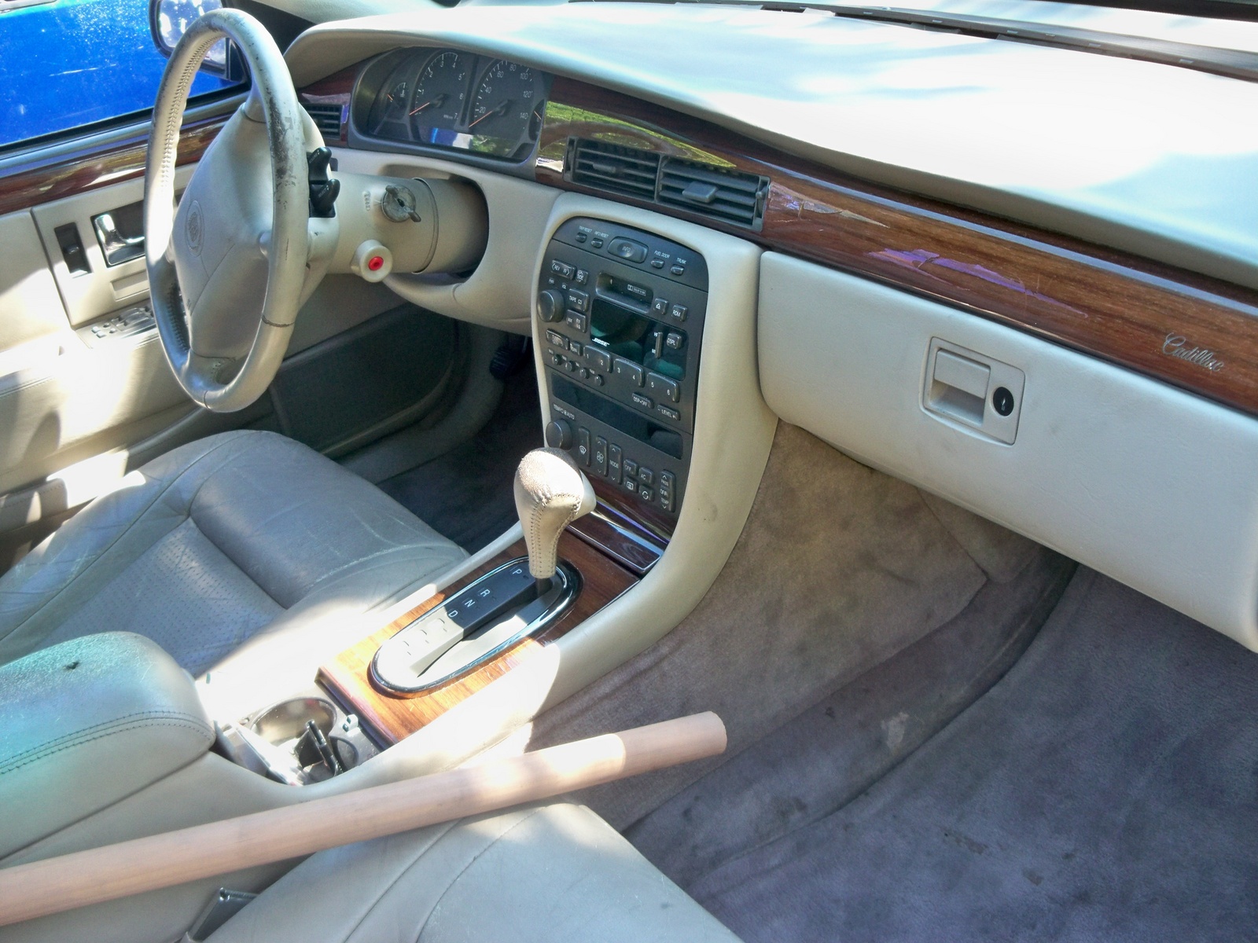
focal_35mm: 35
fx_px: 1272
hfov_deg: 52.6
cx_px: 629
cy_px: 472
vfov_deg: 40.7
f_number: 3.5
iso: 160
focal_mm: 6.2
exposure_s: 1/30
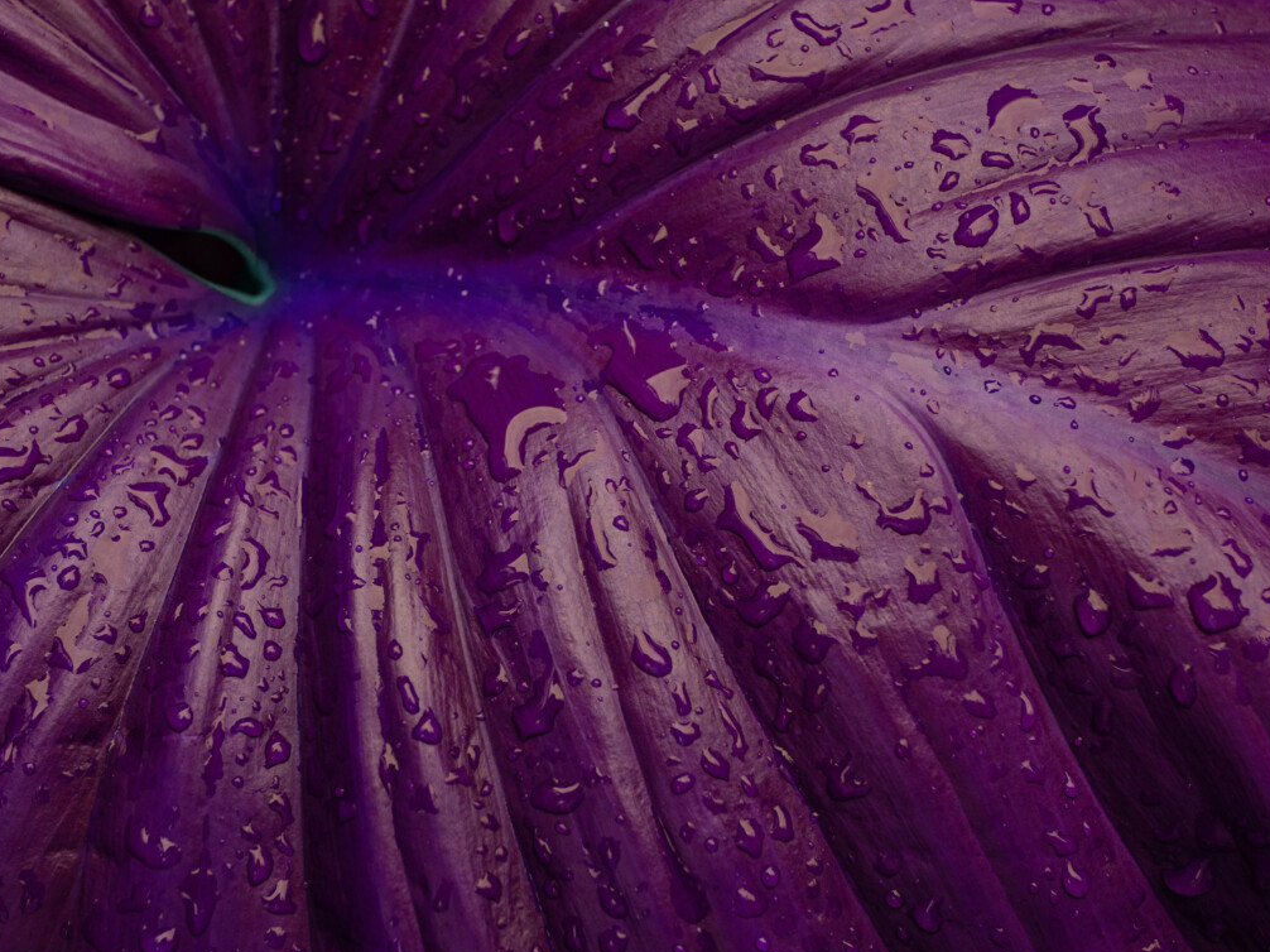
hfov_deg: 44.7
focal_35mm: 42
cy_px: 482
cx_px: 538
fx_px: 1541
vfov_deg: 34.3
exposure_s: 1/60
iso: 320
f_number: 4.5
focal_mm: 24
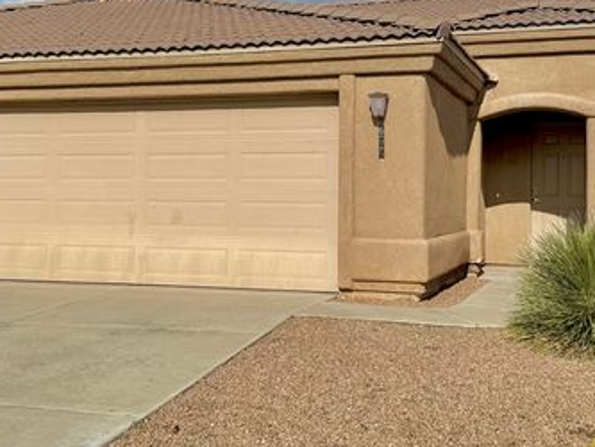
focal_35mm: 36
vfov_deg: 39.7
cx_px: 288
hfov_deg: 51.3
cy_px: 224
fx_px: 619
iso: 80
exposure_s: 1/11905
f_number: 1.78
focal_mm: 6.76
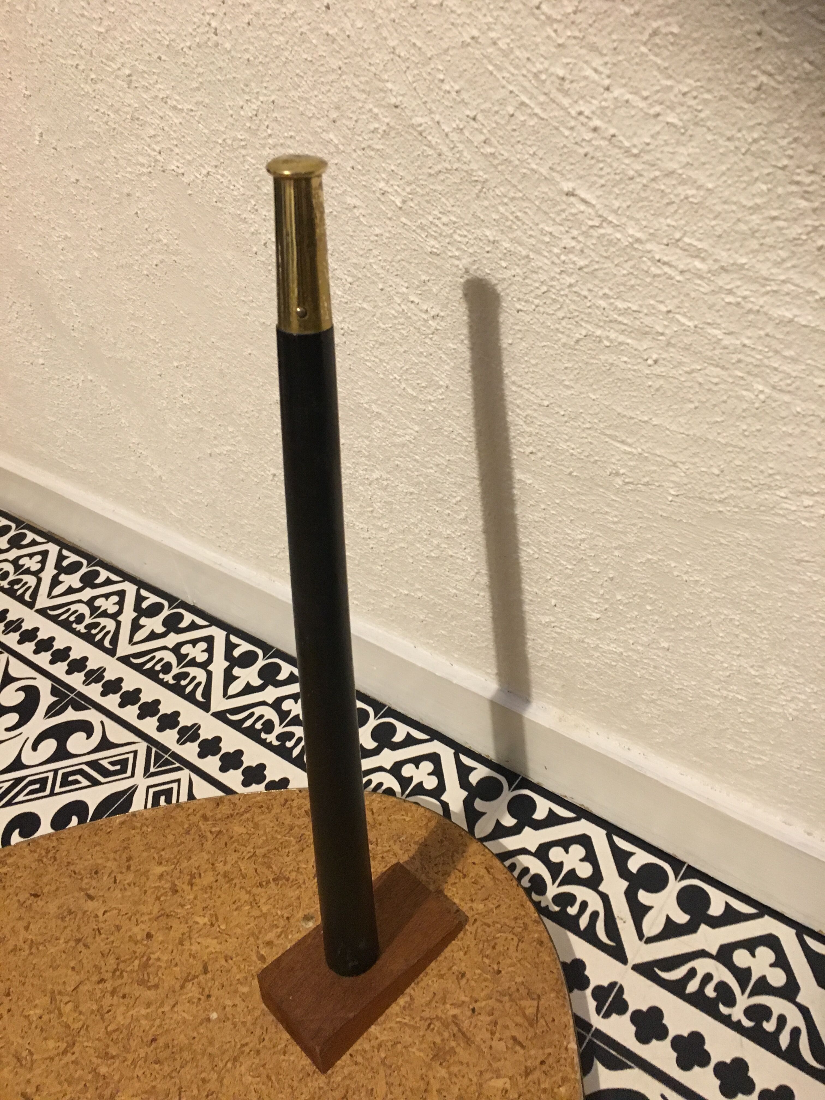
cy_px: 550
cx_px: 412
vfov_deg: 61.7
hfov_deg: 48.2
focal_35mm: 29
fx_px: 922
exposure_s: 1/20
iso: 200
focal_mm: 4.15
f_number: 2.2
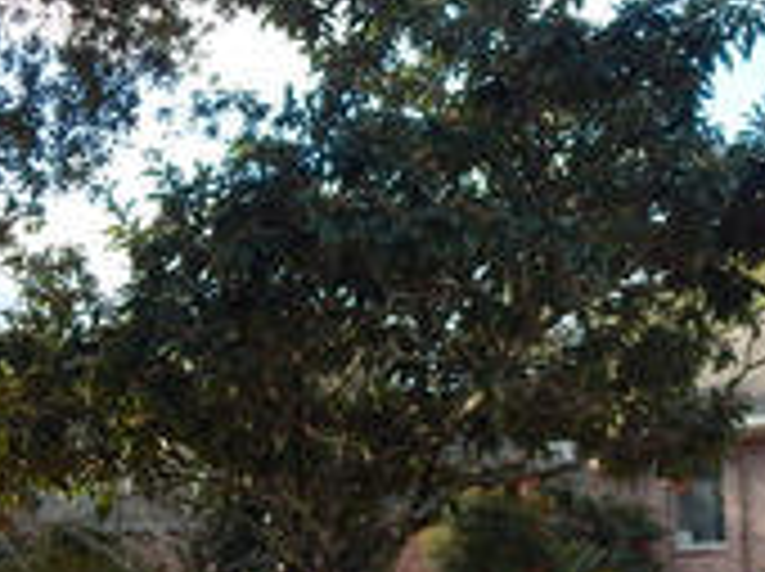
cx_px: 360
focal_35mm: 83
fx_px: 1832
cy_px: 567
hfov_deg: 23.6
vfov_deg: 17.3
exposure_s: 1/400
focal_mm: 4
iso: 125
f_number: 3
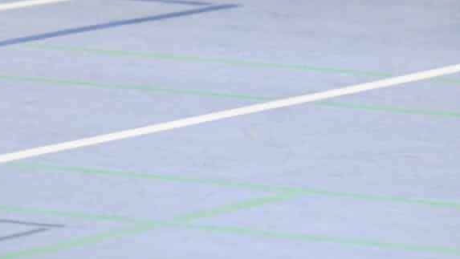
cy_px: -262
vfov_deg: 2.8
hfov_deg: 5.0
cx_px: 469
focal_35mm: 434
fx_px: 5296
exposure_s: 1/1600
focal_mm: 116
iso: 8000
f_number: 2.8
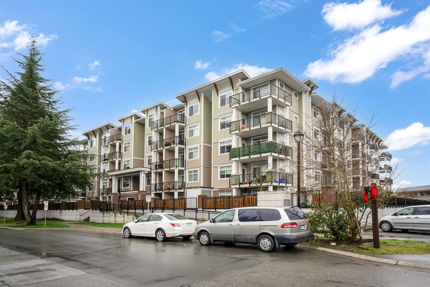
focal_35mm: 22
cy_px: 144
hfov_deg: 78.6
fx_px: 263
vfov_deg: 57.3
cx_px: 215
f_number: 7.1
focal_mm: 22
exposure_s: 1/80
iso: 125
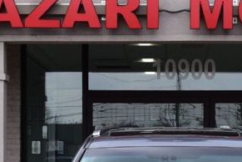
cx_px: 189
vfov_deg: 8.3
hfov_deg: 12.5
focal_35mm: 164
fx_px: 1101
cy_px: 177
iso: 400
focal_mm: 31
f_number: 10
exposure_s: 1/320
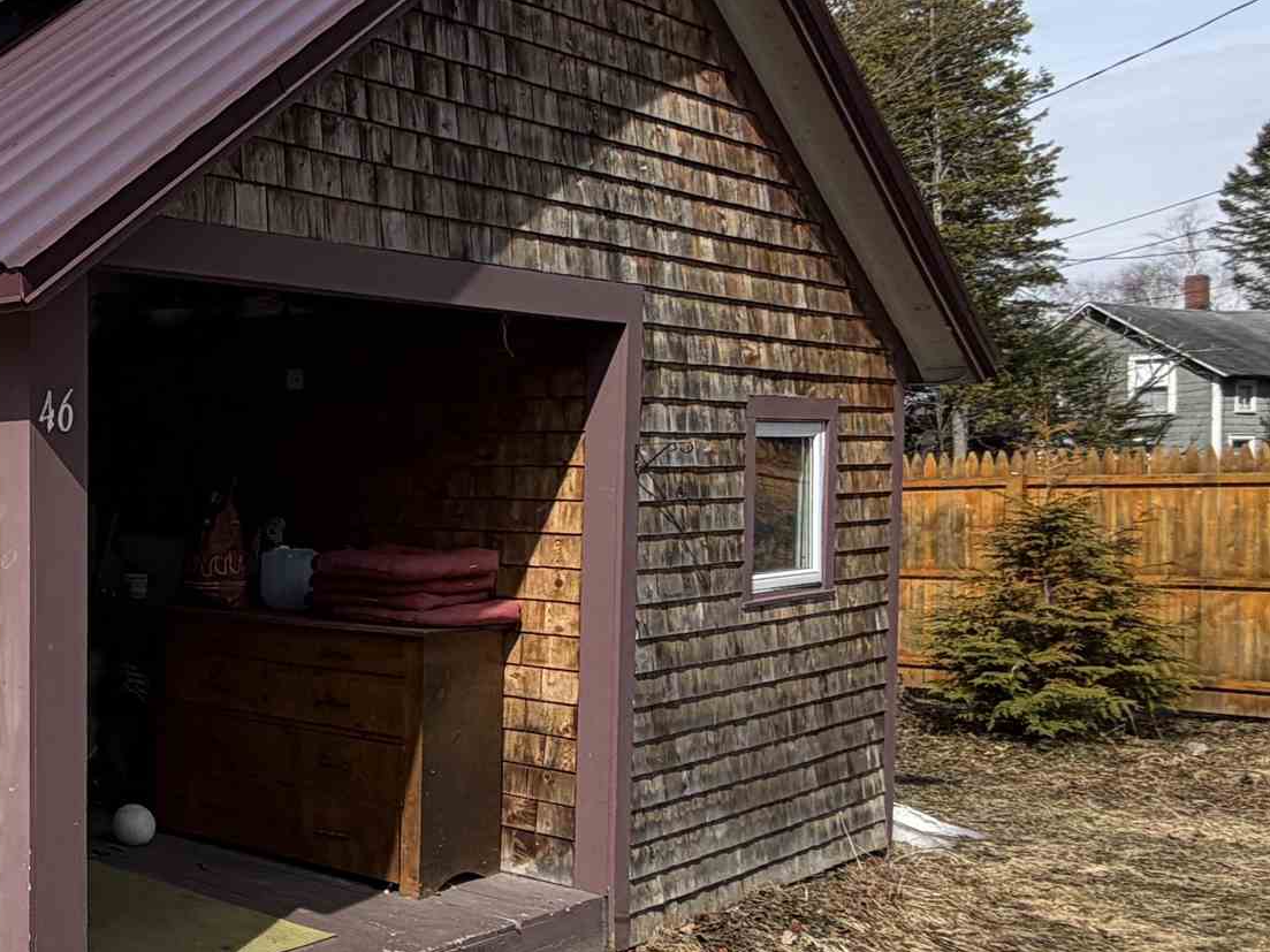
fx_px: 1431
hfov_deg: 36.3
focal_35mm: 39
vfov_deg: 36.8
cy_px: 513
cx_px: -276
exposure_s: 1/799
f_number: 2.2
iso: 20
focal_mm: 2.22
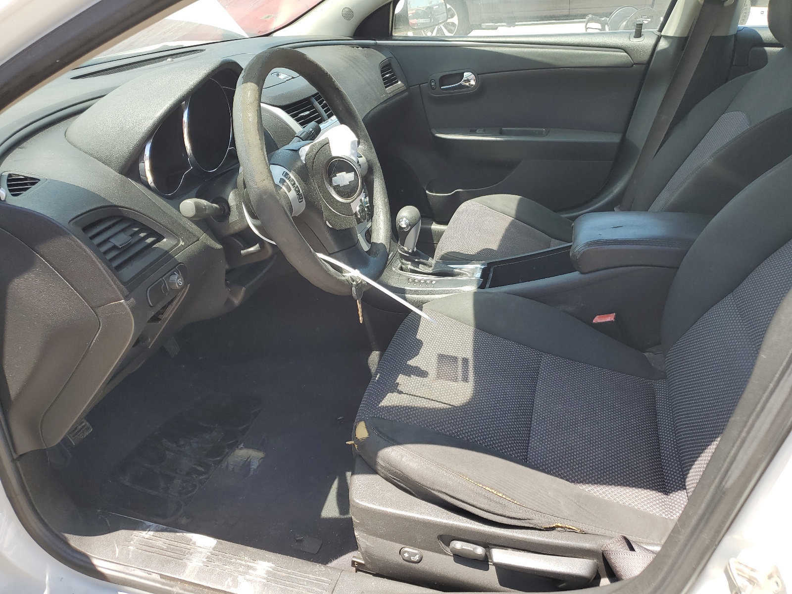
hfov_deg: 67.3
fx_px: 595
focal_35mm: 26
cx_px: 396
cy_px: 297
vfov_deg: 53.1
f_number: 1.5
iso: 50
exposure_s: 1/526
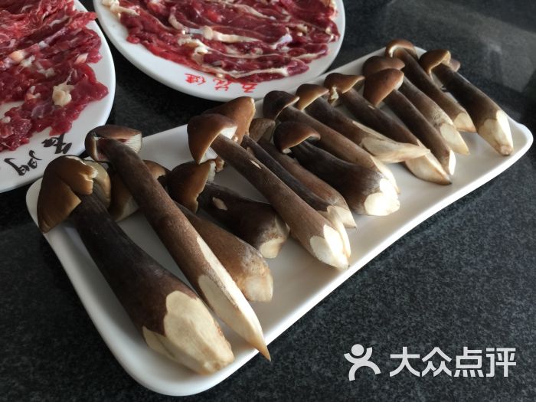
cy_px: 201
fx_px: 449
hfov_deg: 61.7
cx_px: 268
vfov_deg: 48.2
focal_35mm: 29
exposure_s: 1/15
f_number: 2.2
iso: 32
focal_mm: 4.15
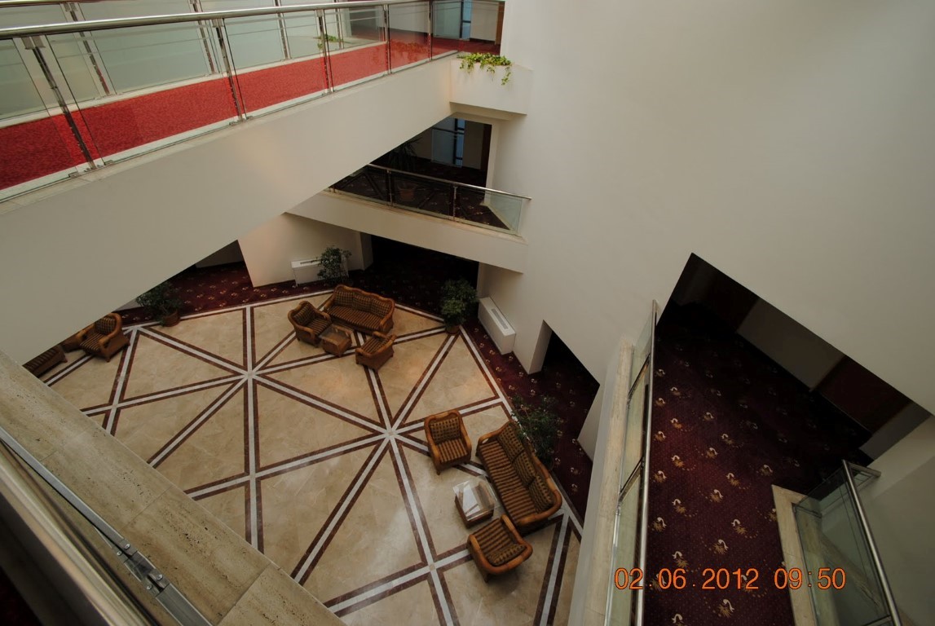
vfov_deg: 77.5
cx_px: 468
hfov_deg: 100.3
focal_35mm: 15
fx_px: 390
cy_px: 313
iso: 140
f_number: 5.6
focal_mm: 10
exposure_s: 1/125
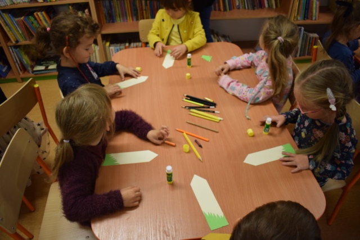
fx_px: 270
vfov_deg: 48.0
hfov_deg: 67.4
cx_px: 180
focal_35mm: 27
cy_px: 120
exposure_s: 1/60
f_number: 4
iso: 450
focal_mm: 18
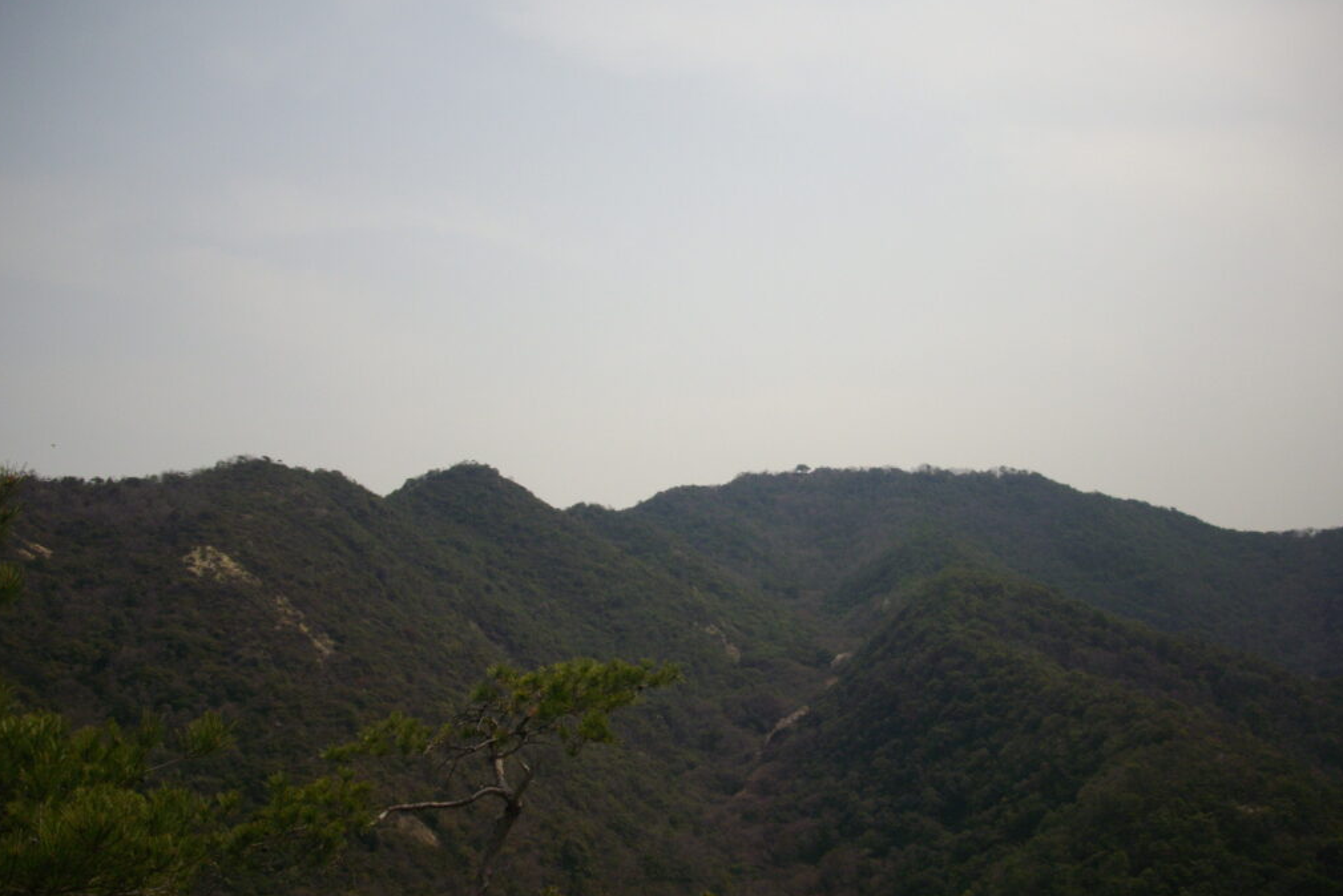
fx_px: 1455
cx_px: 668
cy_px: 493
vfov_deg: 34.2
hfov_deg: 49.5
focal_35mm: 39
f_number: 5.6
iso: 100
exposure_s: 1/800
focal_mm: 6.2
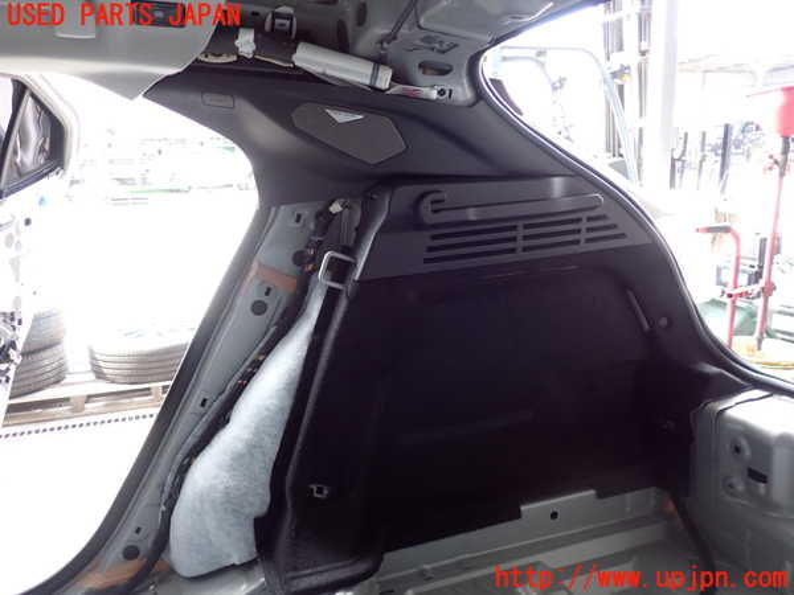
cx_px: 397
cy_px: 298
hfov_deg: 60.0
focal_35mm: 30
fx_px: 688
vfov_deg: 46.8
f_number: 2.3
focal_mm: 5.4
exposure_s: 1/50
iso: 200
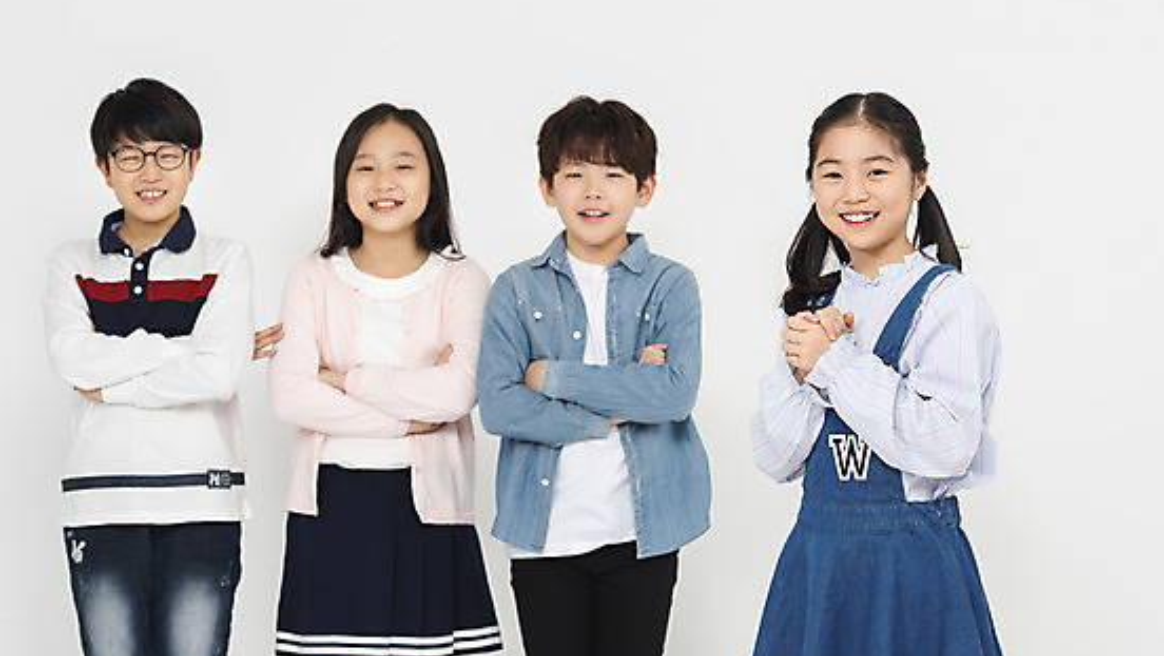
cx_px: 541
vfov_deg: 9.7
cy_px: 390
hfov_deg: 17.1
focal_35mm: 125
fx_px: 3860
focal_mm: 110
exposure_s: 1/125
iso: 100
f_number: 5.6
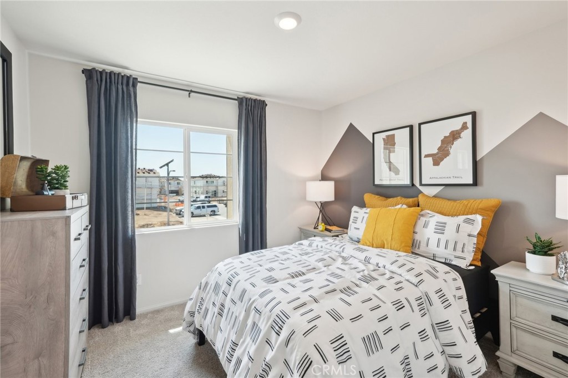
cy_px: 189
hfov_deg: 96.8
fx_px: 252
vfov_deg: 73.7
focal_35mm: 16
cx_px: 284
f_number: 8
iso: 400
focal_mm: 16
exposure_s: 1/45
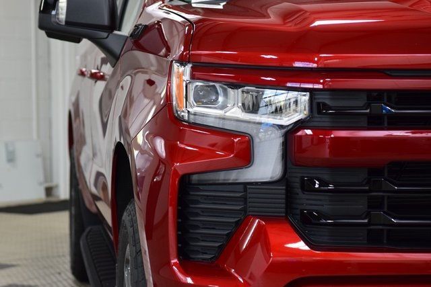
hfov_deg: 19.5
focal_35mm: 105
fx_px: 1257
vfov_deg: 13.0
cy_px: 144
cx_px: 216
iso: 1600
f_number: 4.5
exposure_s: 1/125
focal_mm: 70
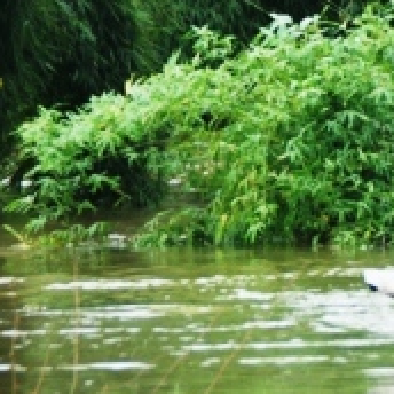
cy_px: 139
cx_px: 706
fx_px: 12208
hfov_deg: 1.8
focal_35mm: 948
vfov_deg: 1.8
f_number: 6.3
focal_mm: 200
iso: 200
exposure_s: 1/160
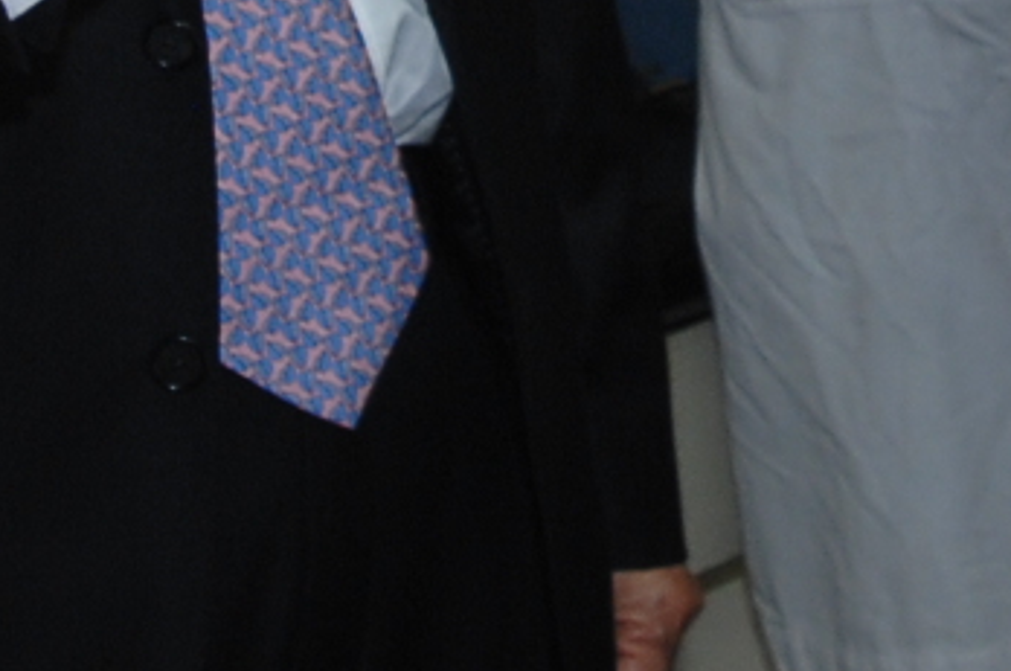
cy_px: -648
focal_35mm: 222
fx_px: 6226
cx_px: 619
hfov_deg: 9.3
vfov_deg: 6.0
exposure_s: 1/60
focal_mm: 24
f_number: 5
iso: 250
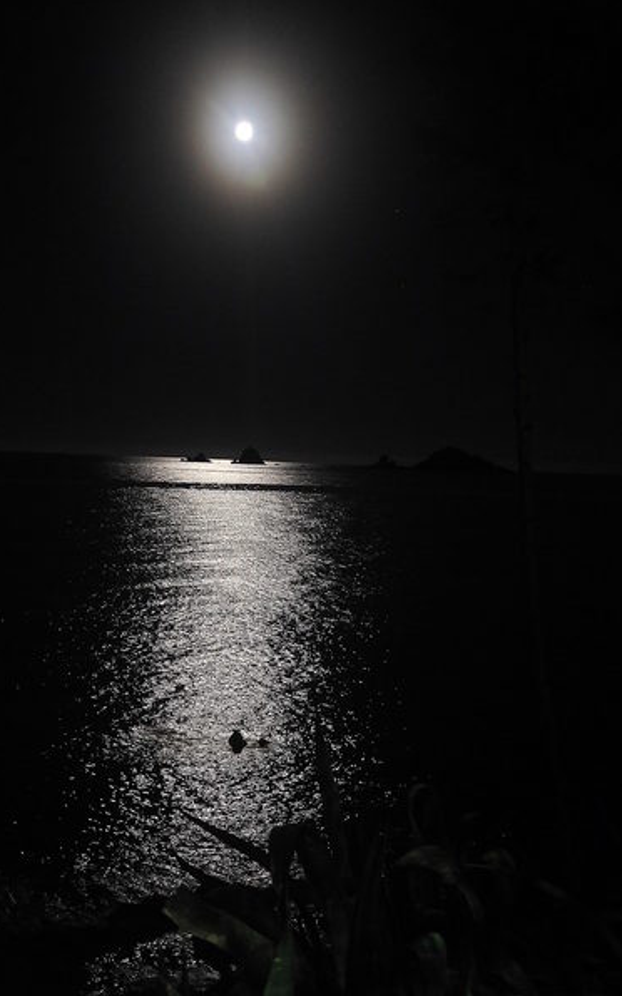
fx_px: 1003
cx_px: 298
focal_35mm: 37
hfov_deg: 34.4
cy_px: 495
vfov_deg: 52.7
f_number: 4
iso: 3200
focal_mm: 36
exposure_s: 1/3
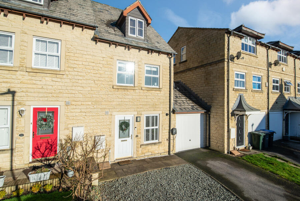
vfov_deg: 70.5
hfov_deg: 93.2
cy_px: 99
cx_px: 150
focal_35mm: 17
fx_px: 142
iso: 320
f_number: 11
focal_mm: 15
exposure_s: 1/500
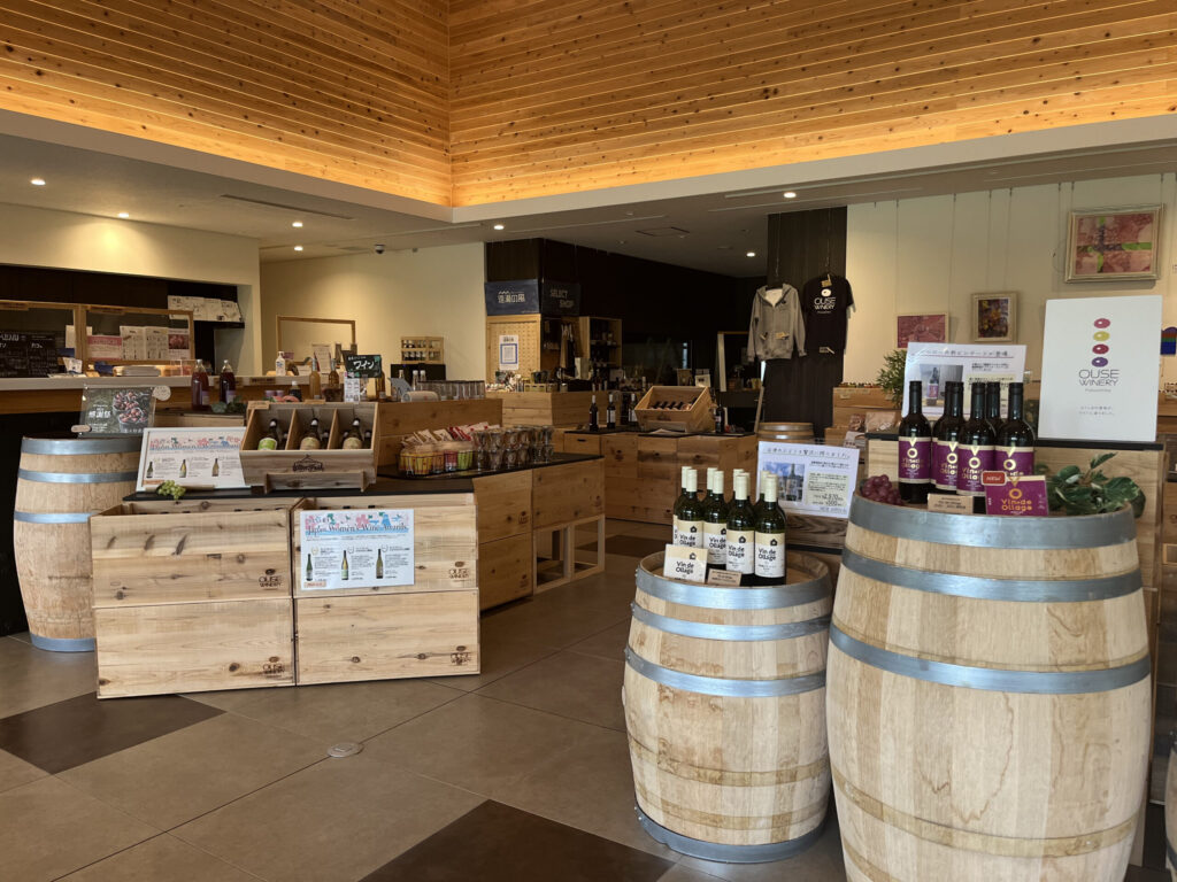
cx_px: 588
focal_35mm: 26
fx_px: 884
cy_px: 441
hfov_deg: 67.3
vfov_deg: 53.1
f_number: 1.6
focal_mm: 5.1
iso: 125
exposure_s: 1/114
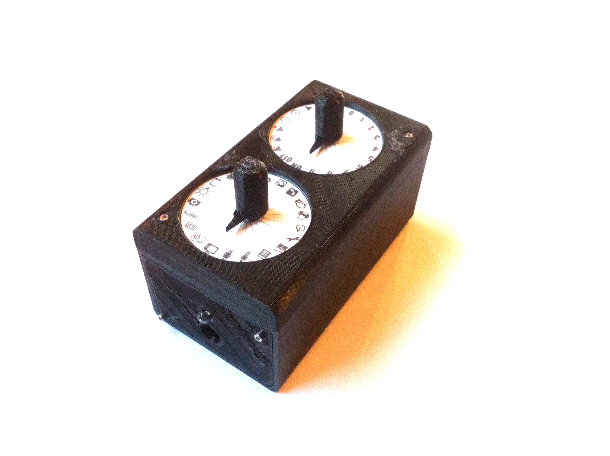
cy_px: 228
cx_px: 305
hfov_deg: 52.7
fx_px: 616
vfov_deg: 40.6
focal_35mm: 35
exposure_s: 1/15
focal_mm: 3.85
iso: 400
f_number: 2.8
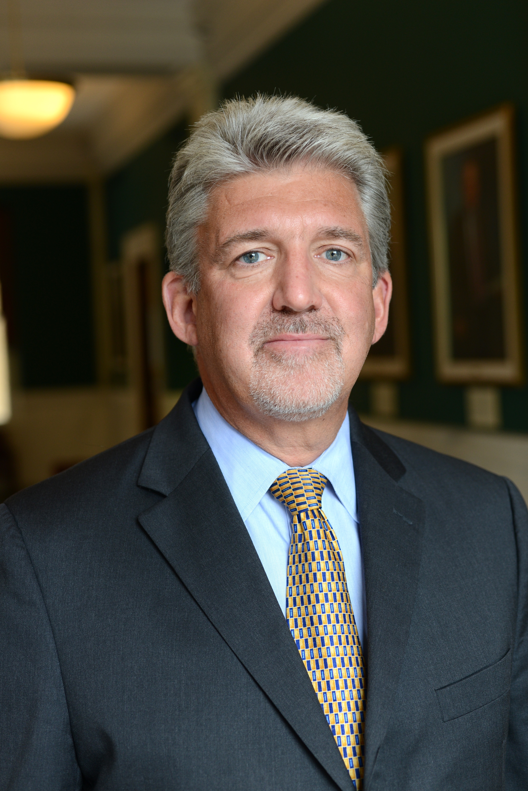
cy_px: 396
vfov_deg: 33.4
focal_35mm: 60
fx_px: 1319
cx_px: 264
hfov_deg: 22.6
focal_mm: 60
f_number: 4.5
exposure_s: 1/160
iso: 500
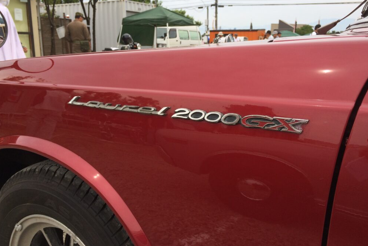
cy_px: 120
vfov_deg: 42.3
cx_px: 181
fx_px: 317
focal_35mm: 31
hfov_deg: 60.3
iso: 32
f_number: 2.2
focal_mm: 4.15
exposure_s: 1/789
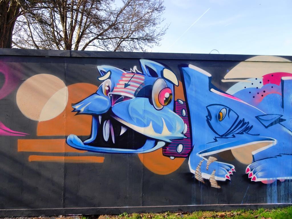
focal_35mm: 24
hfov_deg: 71.6
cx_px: 146
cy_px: 110
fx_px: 202
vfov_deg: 56.8
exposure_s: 1/320
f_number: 3.5
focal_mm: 4.1
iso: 80
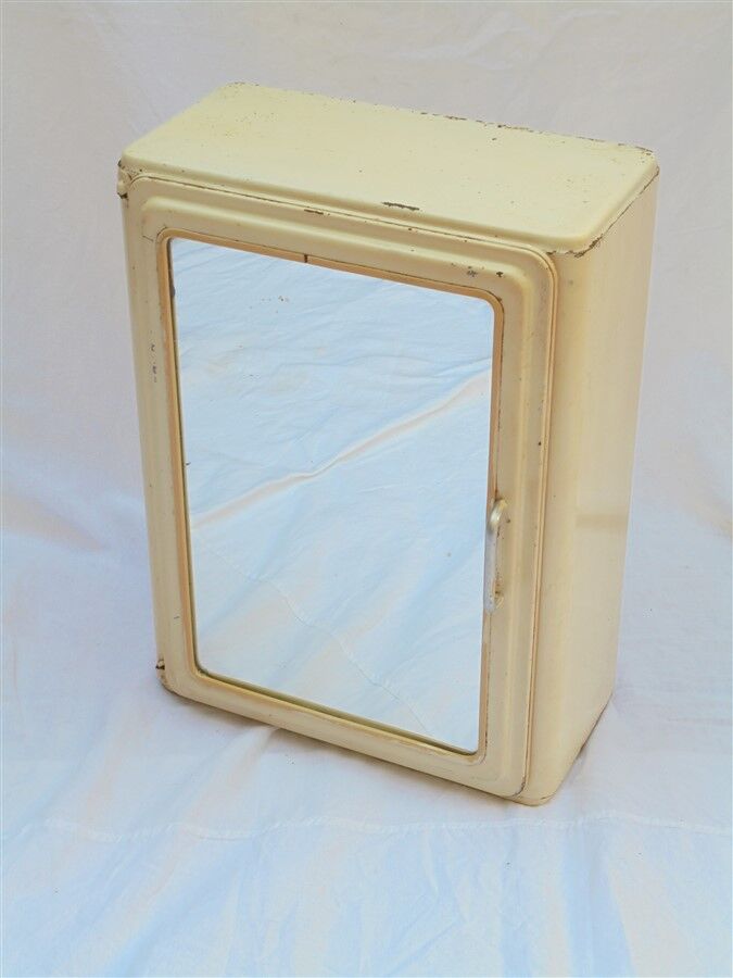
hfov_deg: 22.9
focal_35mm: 64
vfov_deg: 30.3
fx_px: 1807
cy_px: 489
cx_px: 366
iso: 100
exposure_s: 1/60
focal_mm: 11.5
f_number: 5.6
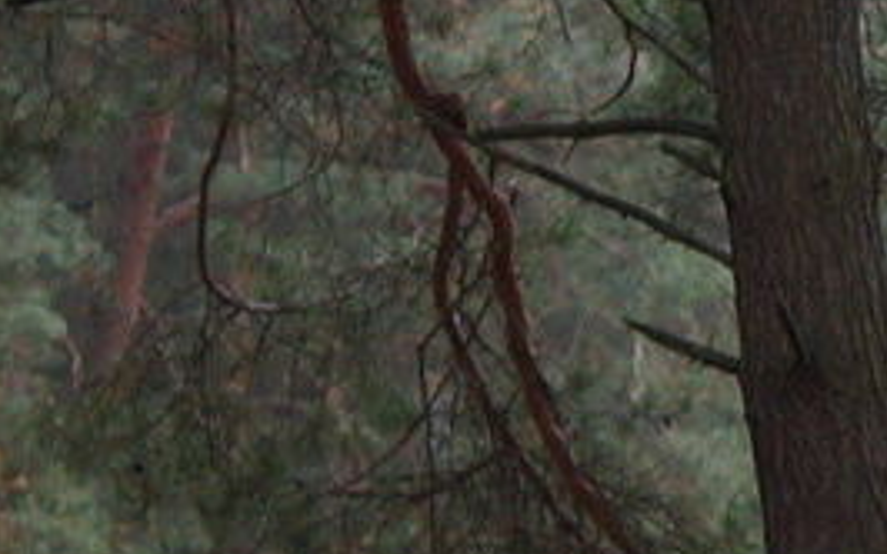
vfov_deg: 3.4
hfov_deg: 5.2
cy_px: 597
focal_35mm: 387
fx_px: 9344
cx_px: 2281
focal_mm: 35
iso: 200
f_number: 2.8
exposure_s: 1/160
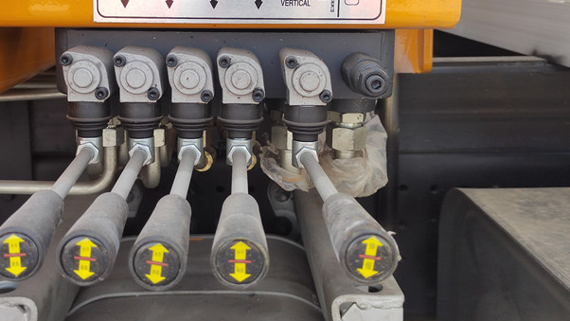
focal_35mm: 42
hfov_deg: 47.9
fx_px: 635
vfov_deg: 28.0
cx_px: 213
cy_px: 80
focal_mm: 5.52
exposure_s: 1/120
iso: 119
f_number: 1.9
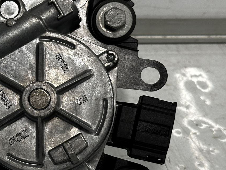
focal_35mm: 115
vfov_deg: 12.9
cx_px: -19
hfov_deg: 16.6
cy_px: 89
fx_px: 751
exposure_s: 1/50
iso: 80
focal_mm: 6.86
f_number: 1.78
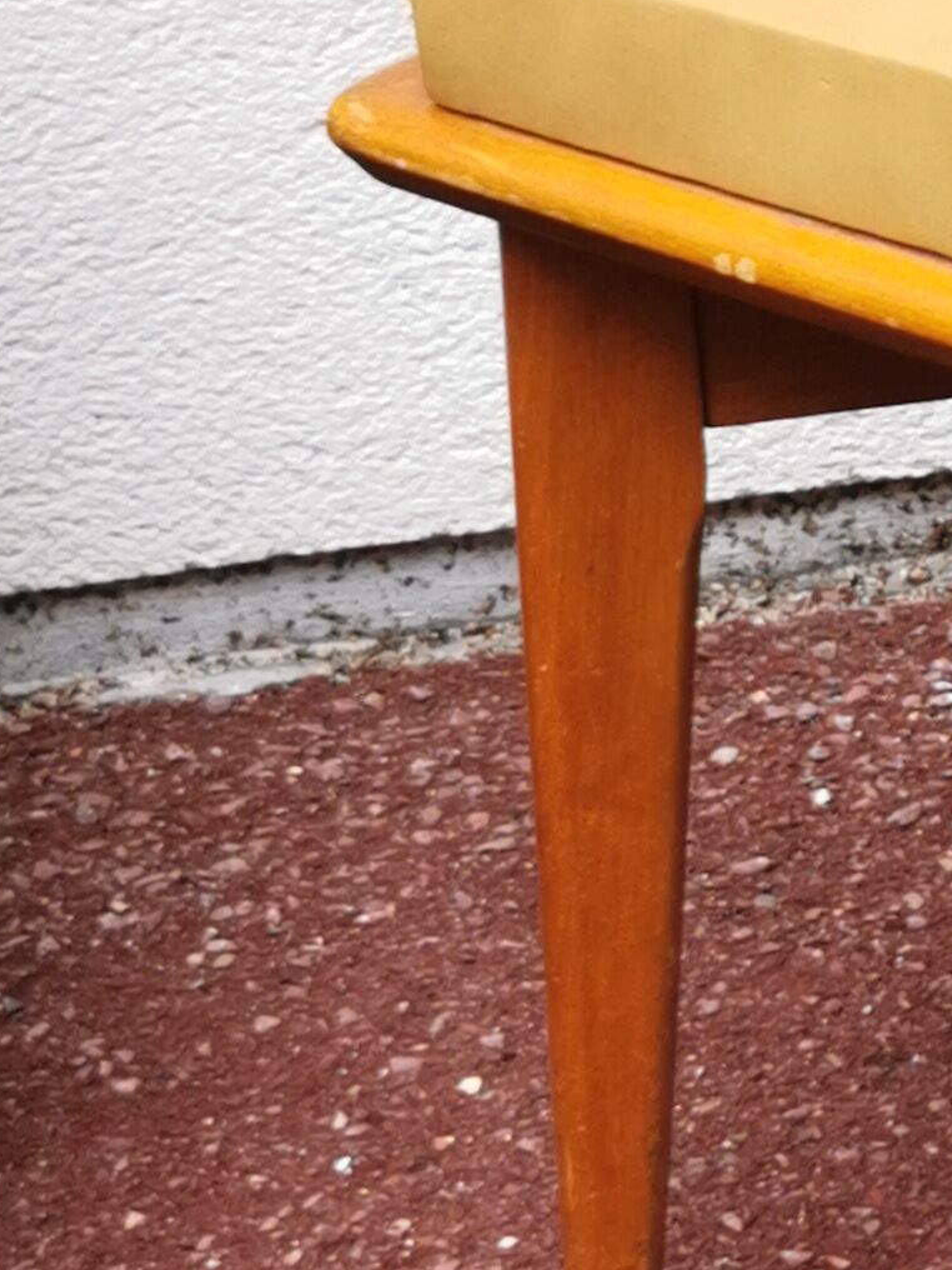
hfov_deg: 10.1
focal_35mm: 140
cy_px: -138
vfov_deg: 13.8
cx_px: 1632
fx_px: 5134
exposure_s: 1/226
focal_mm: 5.58
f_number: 1.8
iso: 50
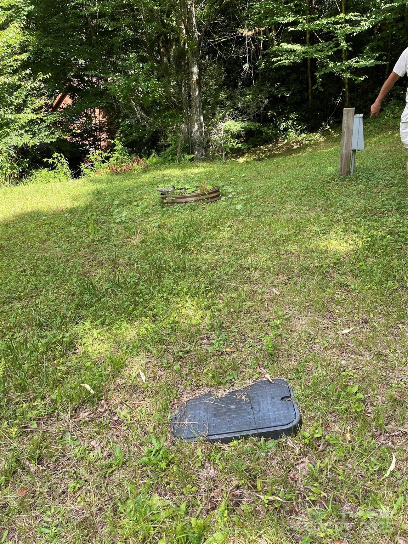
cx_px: 204
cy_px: 272
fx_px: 409
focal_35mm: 26
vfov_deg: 67.3
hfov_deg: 53.1
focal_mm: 4.2
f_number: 1.6
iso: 32
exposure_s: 1/344
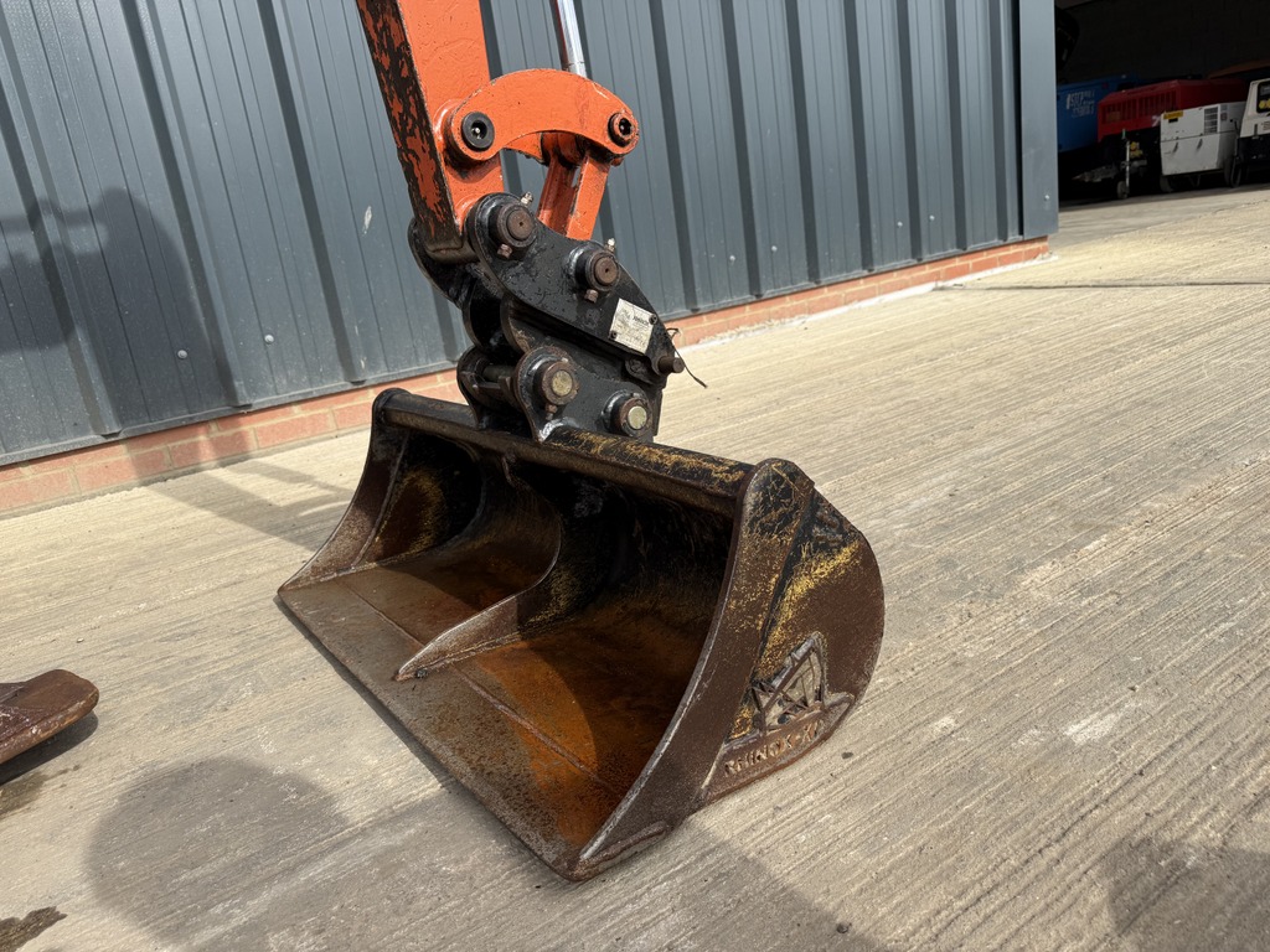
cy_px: 476
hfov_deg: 71.6
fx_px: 881
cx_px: 635
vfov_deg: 56.8
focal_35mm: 24
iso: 80
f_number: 1.78
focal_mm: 6.76
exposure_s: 1/2445
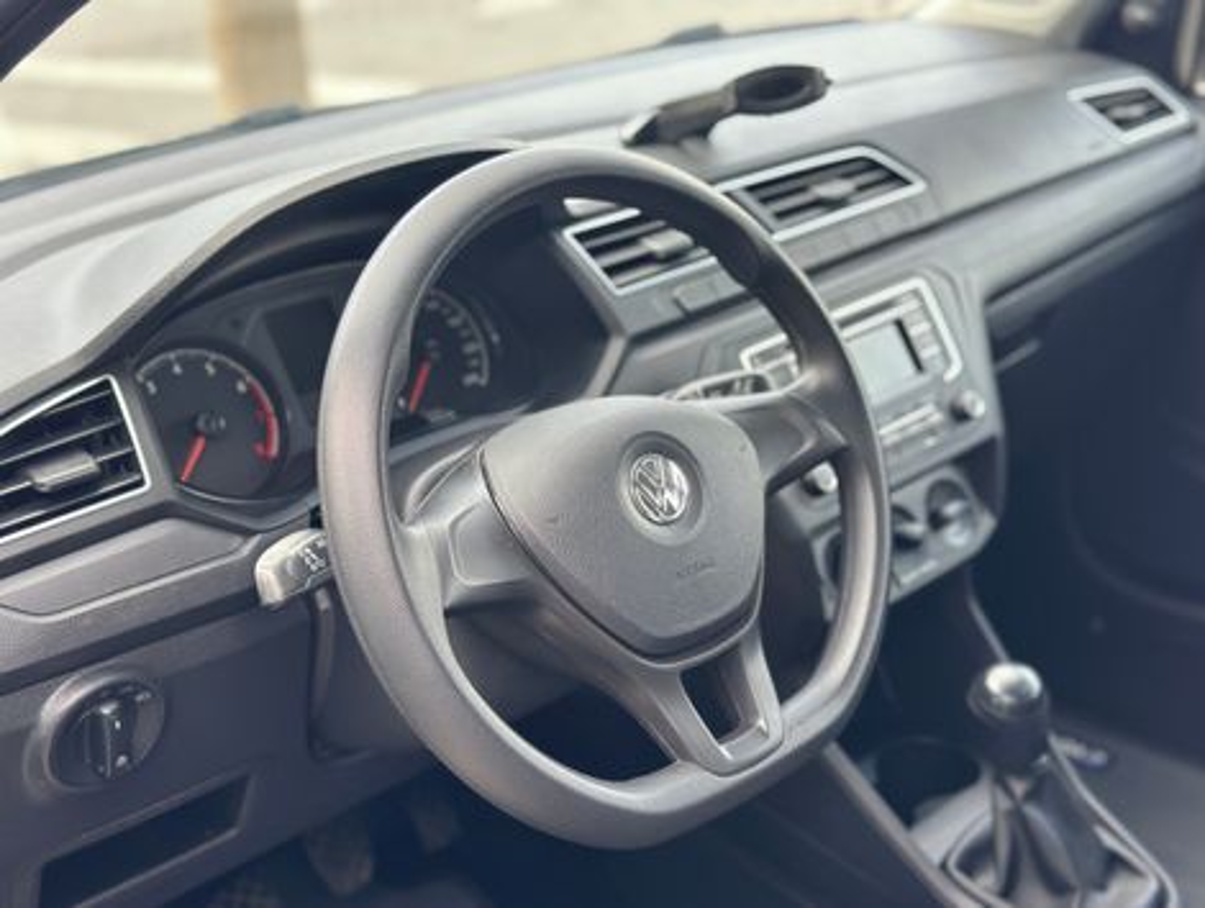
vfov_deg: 30.3
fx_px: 1673
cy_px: 454
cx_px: 602
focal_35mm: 48
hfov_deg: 39.6
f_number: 1.78
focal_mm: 6.86
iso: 100
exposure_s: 1/172
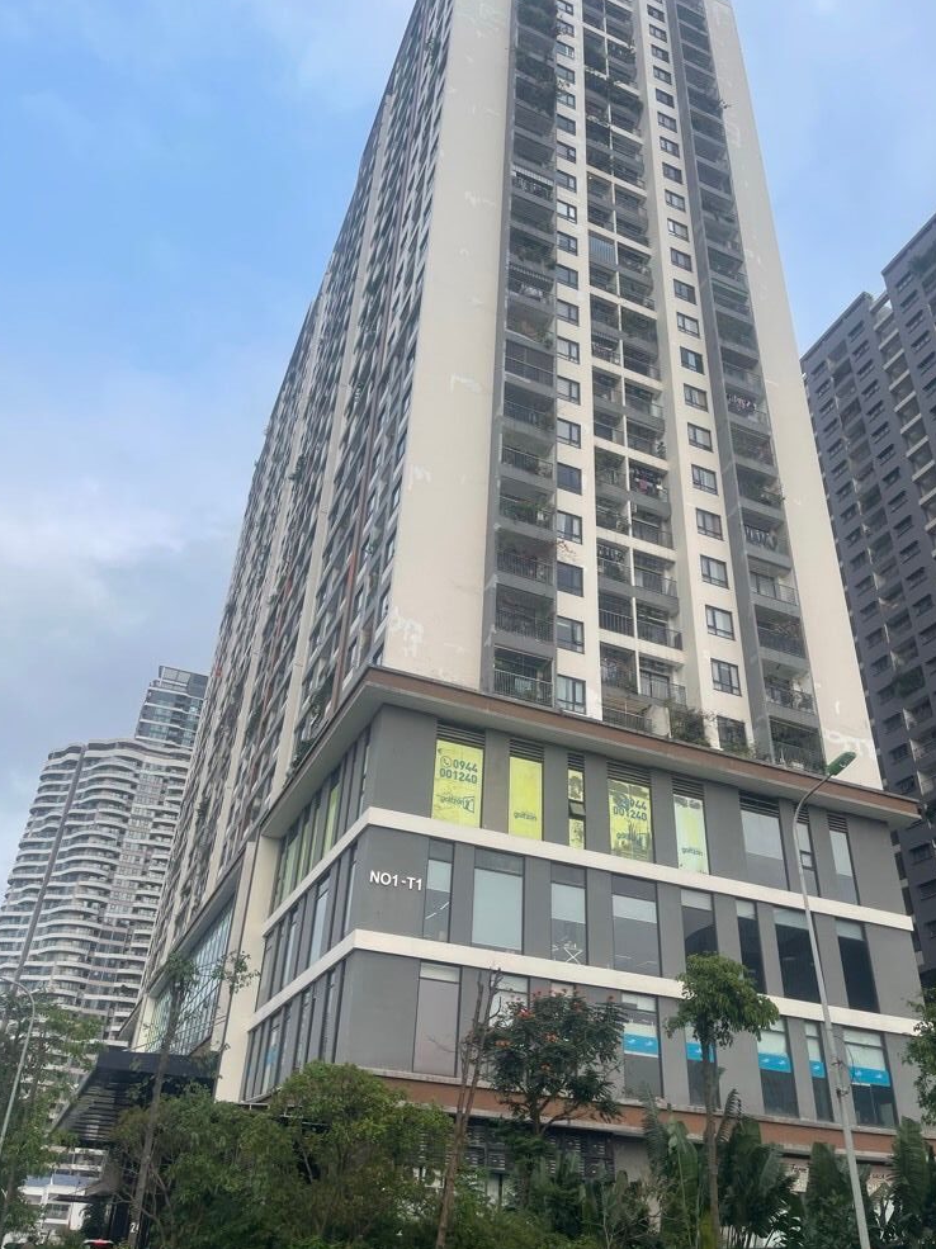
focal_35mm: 26
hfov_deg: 53.0
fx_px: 938
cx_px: 474
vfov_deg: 67.3
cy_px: 616
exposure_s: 1/938
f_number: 1.6
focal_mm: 5.1
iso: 32
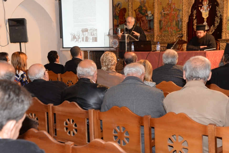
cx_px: 114
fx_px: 382
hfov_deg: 33.4
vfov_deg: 22.6
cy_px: 76
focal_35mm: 60
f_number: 6.3
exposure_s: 1/60
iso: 1600
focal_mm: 60
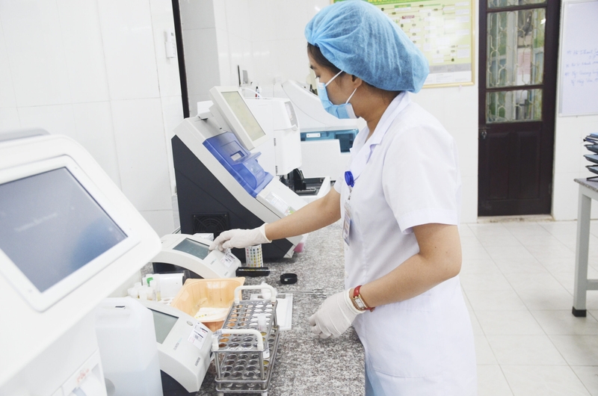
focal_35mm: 33
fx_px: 547
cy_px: 198
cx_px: 299
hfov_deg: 57.3
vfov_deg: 39.8
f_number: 3.5
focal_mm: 22
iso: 1000
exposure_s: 1/160
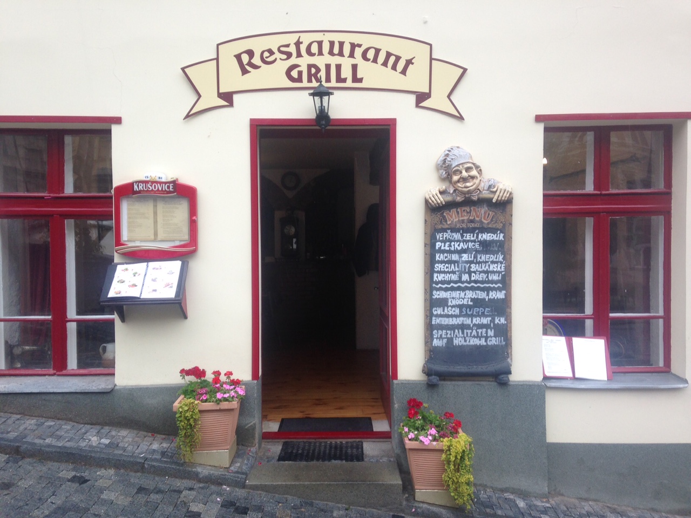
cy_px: 259
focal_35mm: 33
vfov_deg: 42.9
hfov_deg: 55.4
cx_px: 346
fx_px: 659
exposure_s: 1/182
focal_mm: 4.12
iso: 50
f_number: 2.4
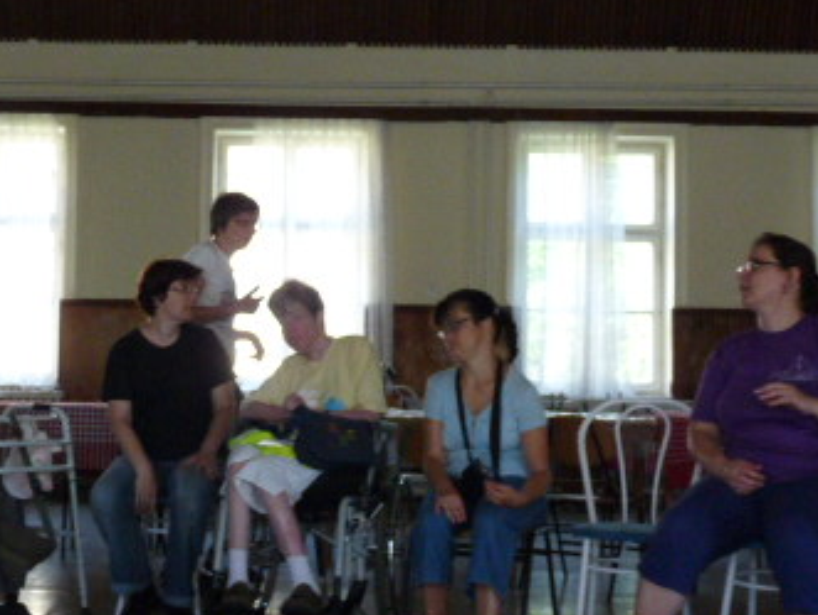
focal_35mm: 56
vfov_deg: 26.1
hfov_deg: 34.0
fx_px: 1325
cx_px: 269
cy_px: 351
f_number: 2.8
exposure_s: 1/125
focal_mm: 4.8
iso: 400
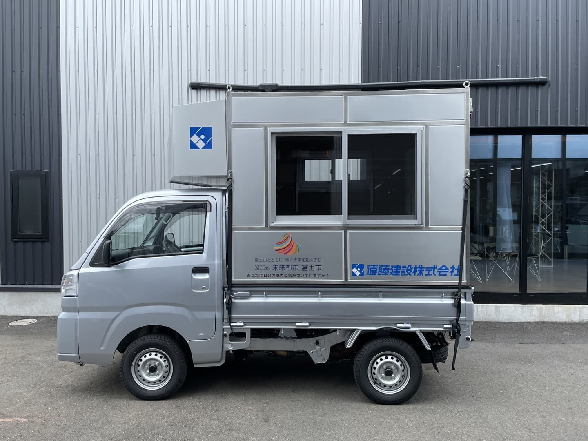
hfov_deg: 67.3
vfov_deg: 53.1
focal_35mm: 26
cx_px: 294
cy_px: 220
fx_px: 442
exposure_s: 1/1350
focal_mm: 4.2
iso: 32
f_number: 1.6
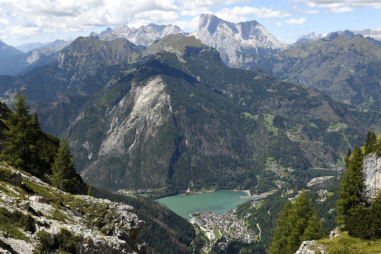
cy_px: 129
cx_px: 192
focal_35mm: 43
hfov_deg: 45.4
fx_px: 455
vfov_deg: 31.2
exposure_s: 1/400
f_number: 7.1
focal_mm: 28
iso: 100
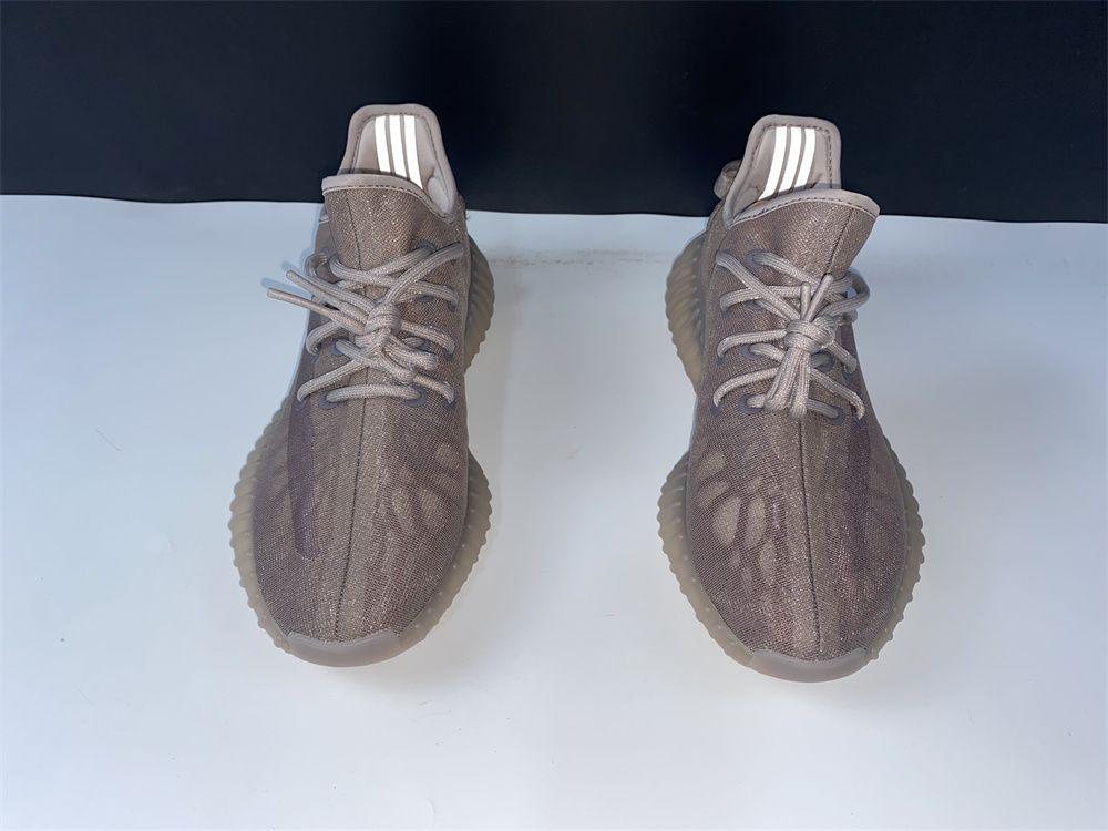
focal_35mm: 26
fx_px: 832
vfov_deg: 53.1
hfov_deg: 67.3
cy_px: 416
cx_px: 554
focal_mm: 4.25
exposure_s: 1/143
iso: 32
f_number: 1.8
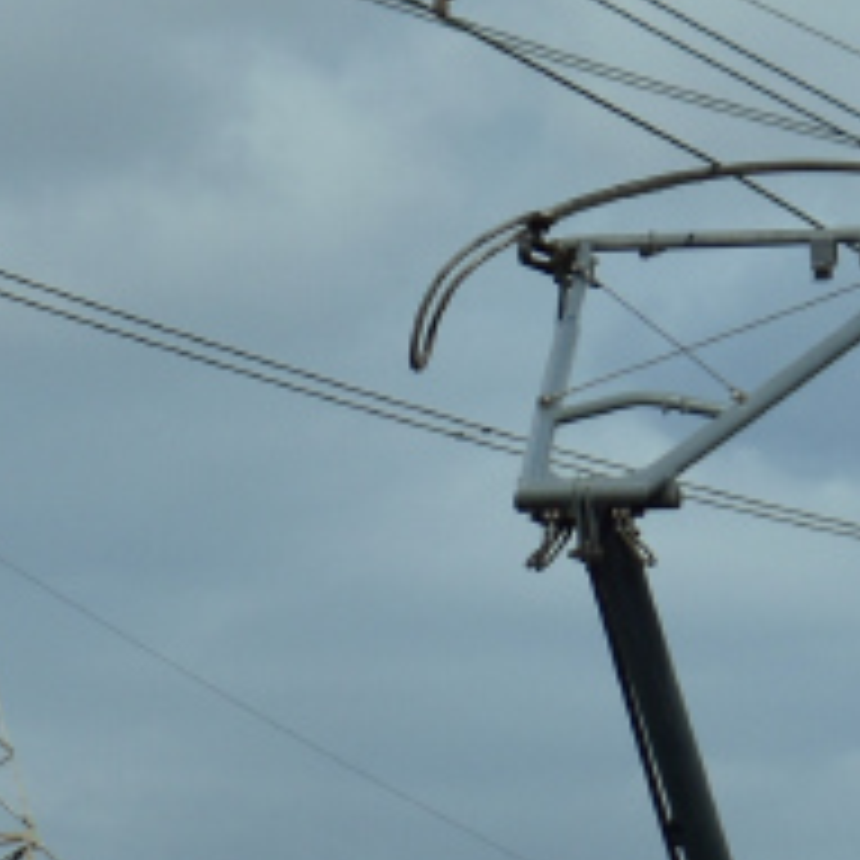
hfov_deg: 3.7
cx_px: 131
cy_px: 1258
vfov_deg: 3.7
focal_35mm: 477
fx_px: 13404
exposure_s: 1/1600
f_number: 5.6
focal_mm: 55
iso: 100
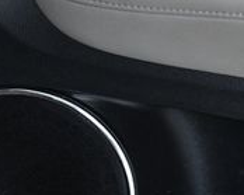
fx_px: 1797
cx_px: 330
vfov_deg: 6.2
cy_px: -15
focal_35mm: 249
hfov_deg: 7.7
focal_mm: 48
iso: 2500
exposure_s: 1/200
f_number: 7.1
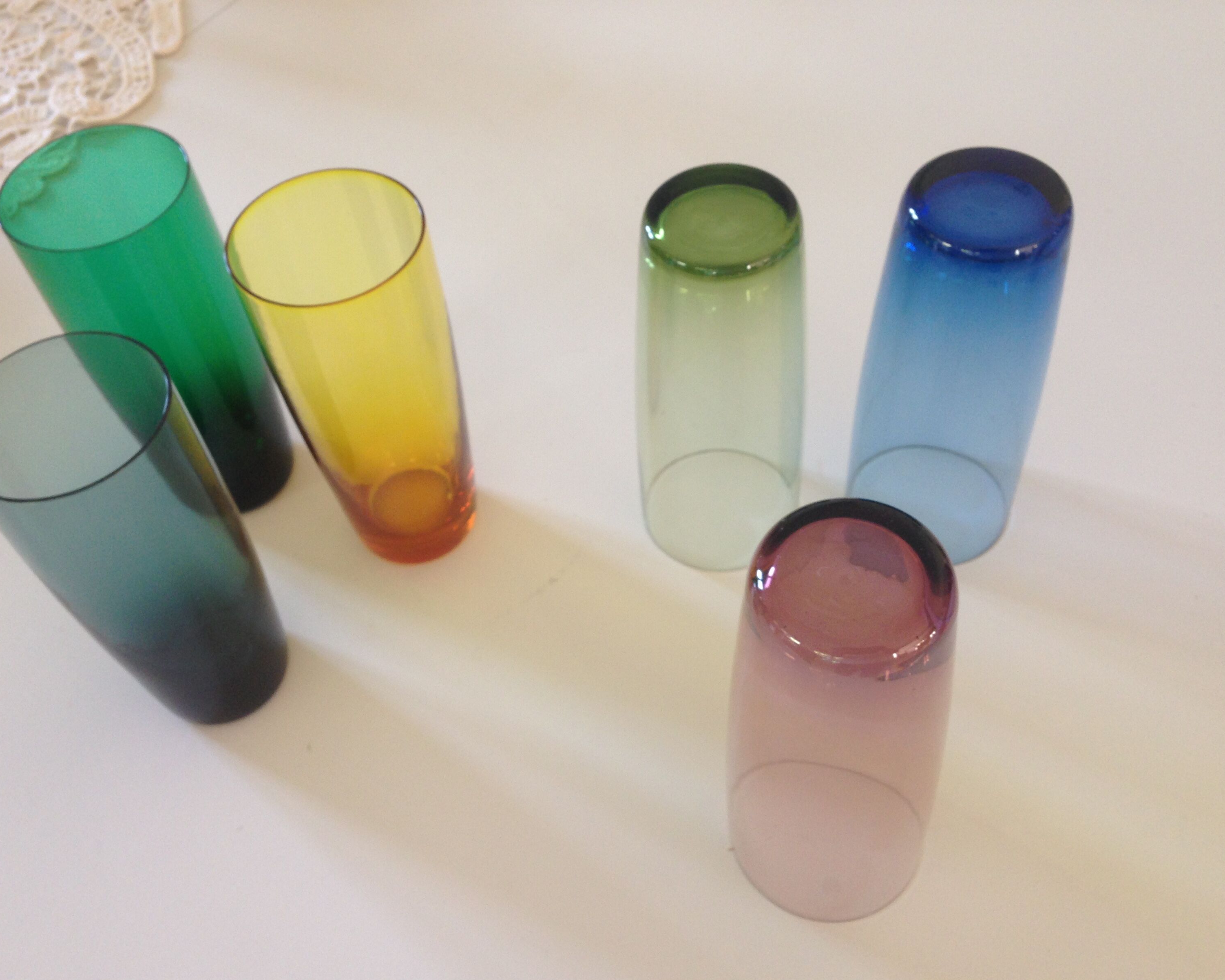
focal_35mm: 35
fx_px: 1269
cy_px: 499
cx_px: 582
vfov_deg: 42.2
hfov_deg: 51.5
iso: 80
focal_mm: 4.12
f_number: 2.4
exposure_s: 1/20
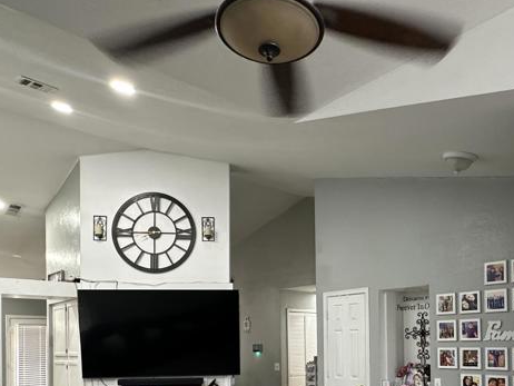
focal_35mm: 31
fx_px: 461
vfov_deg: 42.5
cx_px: 315
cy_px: 330
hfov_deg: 57.7
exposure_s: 1/60
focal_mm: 2.22
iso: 320
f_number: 2.2
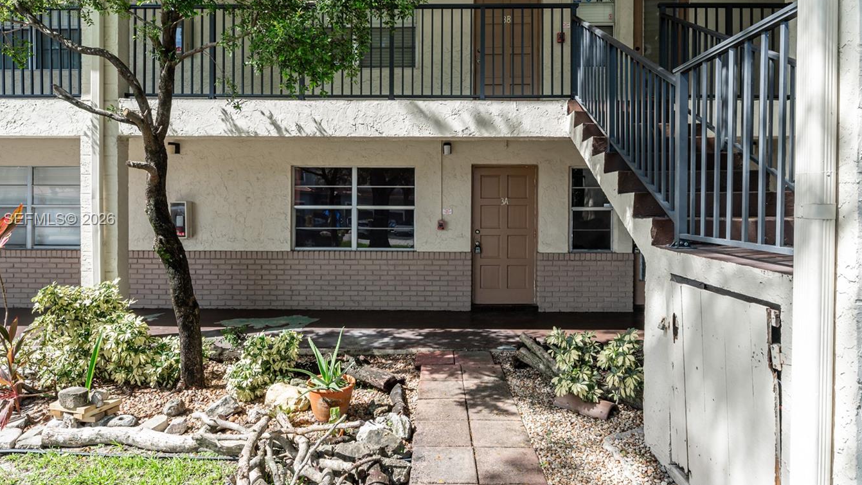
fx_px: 457
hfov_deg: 86.6
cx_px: 429
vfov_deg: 55.8
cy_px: 220
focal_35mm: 20
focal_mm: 16
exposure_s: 1/125
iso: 200
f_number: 8
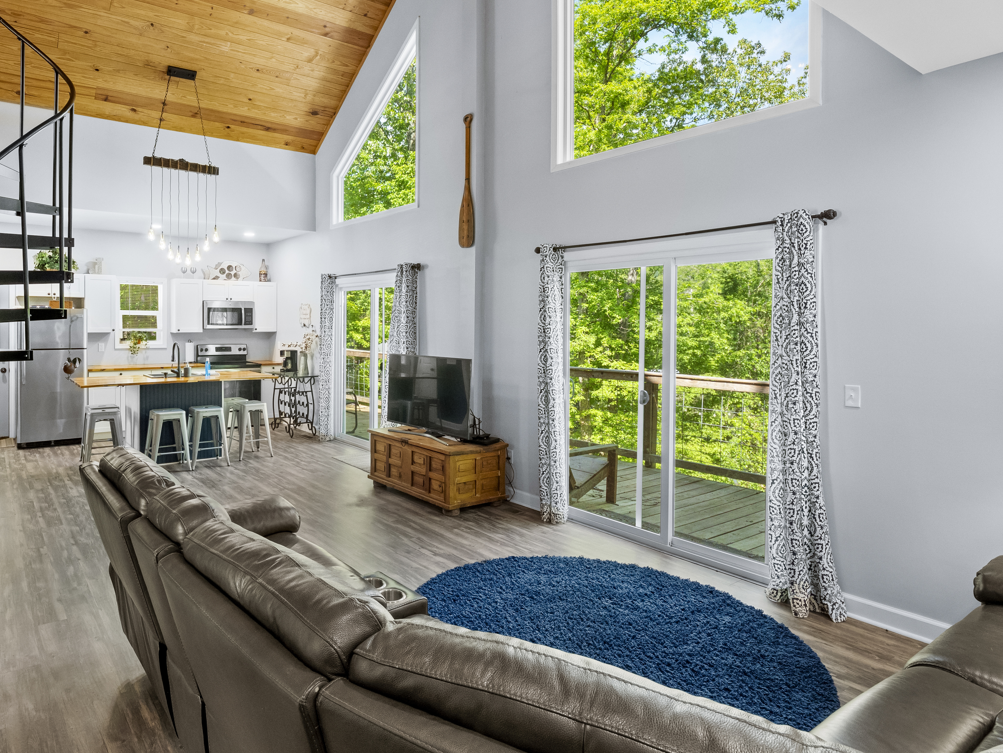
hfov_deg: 80.5
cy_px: 336
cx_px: 388
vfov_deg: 65.8
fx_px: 579
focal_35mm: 20
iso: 400
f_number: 5.6
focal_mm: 8
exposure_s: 1/10
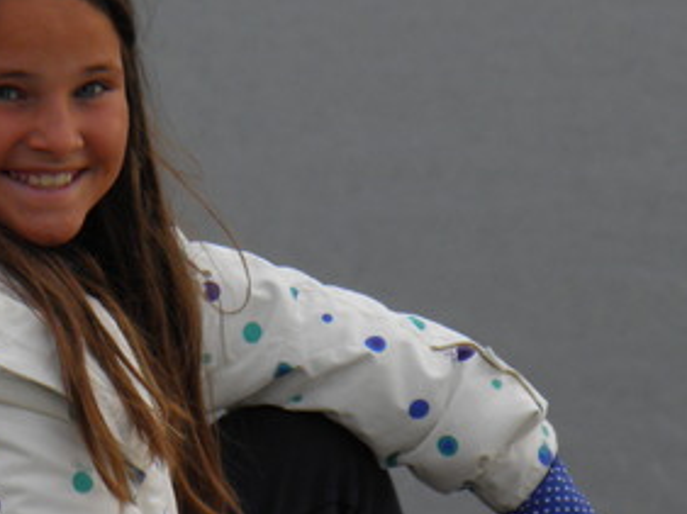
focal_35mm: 463
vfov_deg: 3.2
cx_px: 85
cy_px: 287
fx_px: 9181
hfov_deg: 4.3
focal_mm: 36.7
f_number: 4.1
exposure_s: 1/160
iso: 50
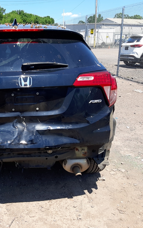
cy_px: 114
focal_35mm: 37
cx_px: 19
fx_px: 231
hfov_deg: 33.0
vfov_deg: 52.7
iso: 40
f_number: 1.7
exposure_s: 1/1429
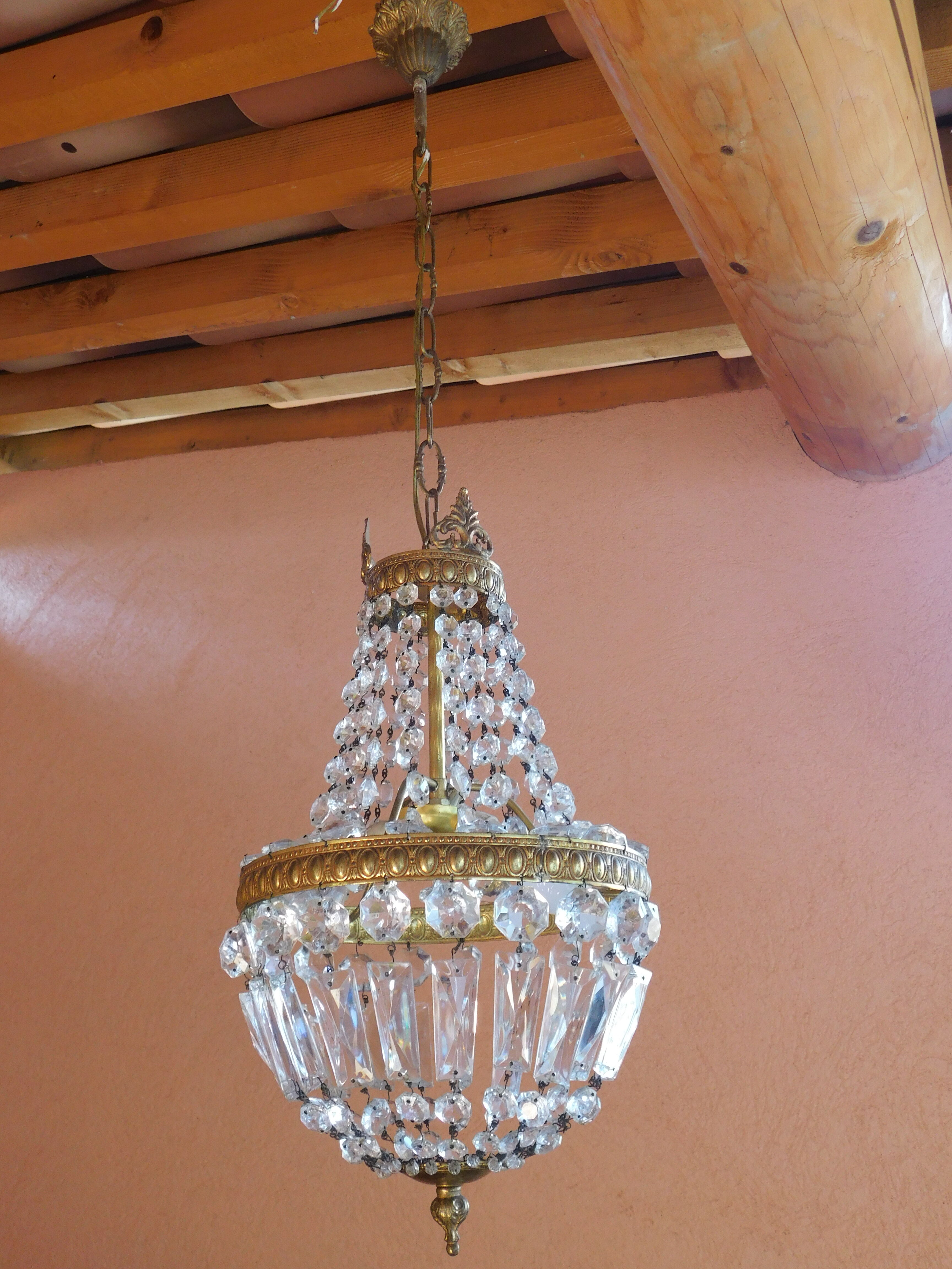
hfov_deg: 39.7
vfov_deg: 51.4
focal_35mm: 36
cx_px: 476
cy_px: 634
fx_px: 1320
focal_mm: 6.3
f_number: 3.5
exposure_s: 1/30
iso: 220
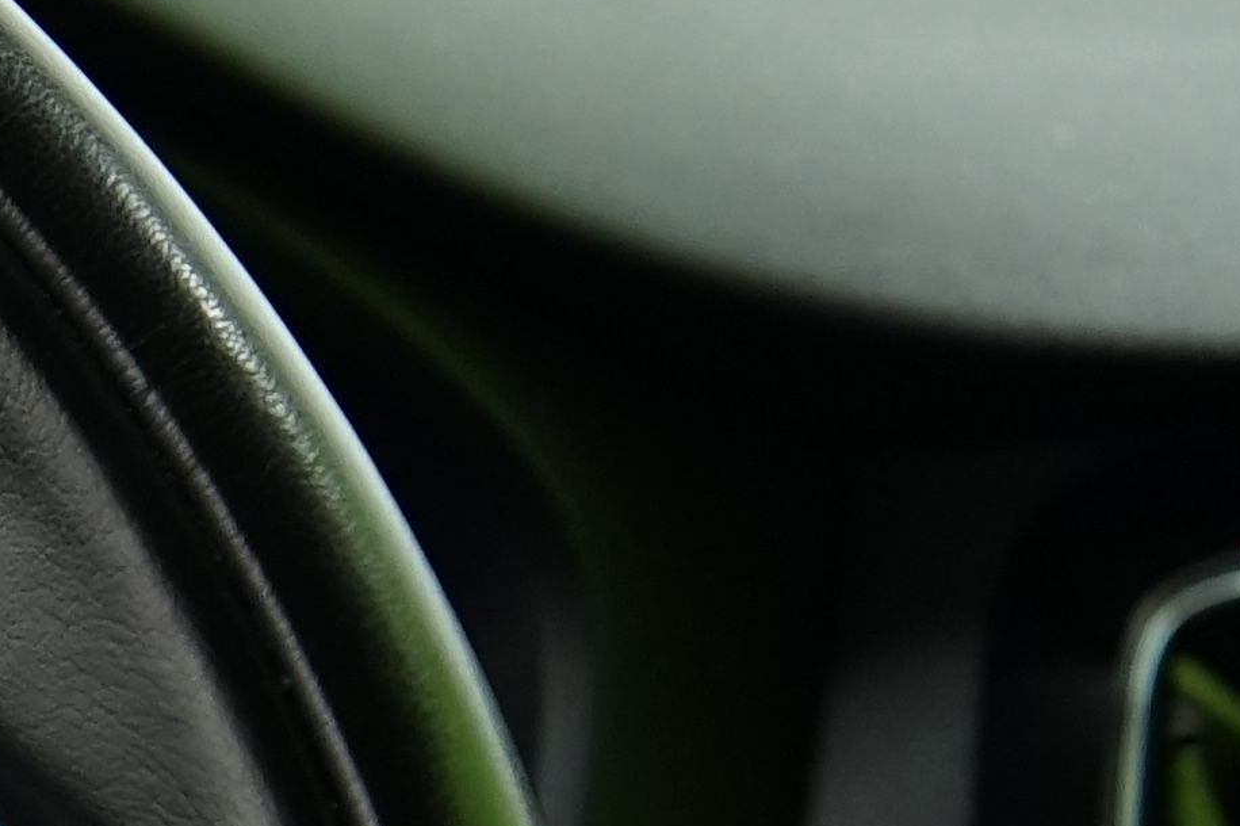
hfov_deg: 6.4
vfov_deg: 4.4
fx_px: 10604
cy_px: 1724
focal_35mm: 308
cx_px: -1787
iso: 1000
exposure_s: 1/30
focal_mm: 47
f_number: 2.8
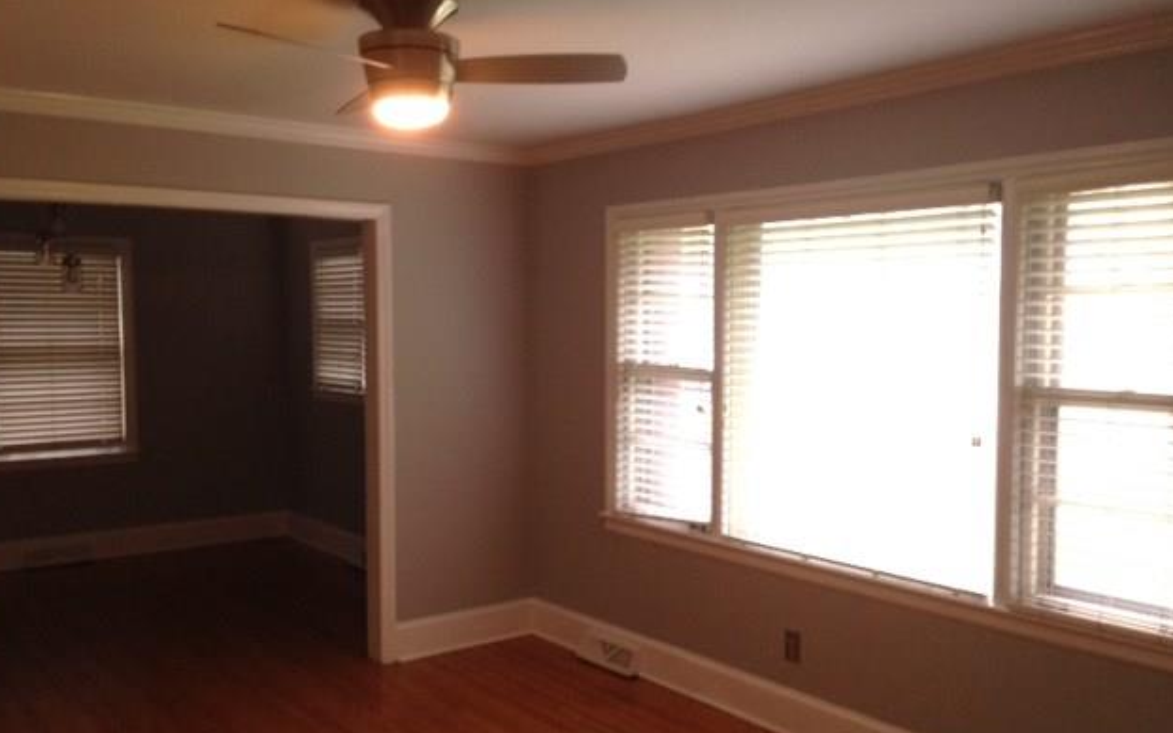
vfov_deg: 35.3
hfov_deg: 54.0
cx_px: 579
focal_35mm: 36
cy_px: 386
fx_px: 1151
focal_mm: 4.12
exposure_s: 1/20
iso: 125
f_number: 2.4
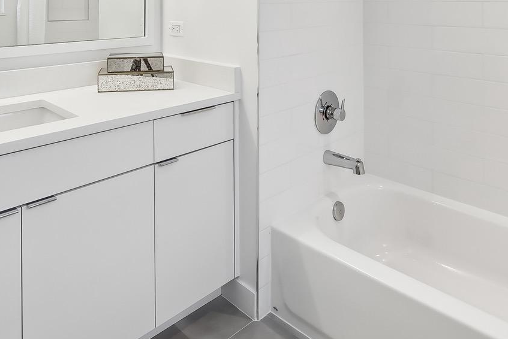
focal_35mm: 29
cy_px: -3
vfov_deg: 39.5
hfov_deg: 63.2
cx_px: 212
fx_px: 409
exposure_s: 1/80
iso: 640
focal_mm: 12
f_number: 7.1
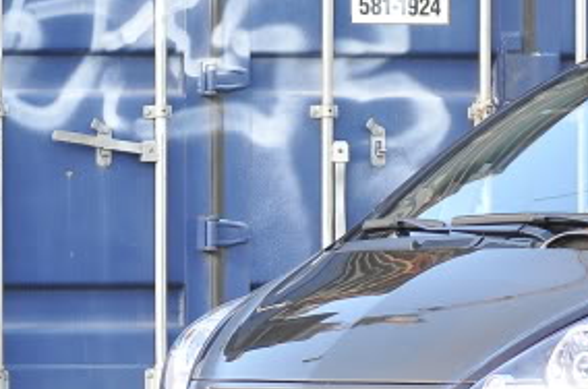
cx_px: 253
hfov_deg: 5.5
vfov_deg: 3.6
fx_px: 6176
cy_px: 255
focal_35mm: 379
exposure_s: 1/500
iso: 400
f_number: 2.8
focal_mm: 70
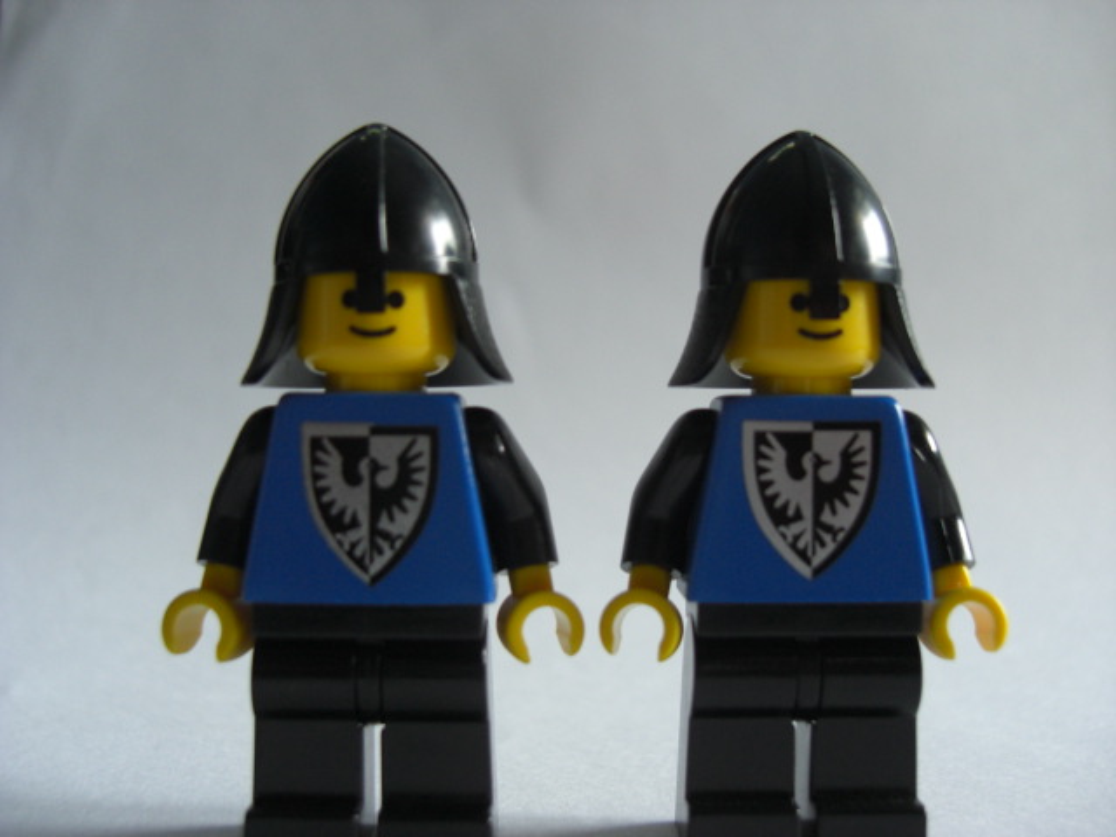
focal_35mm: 38
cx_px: 558
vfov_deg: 37.7
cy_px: 418
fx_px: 1225
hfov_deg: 49.0
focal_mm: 7.9
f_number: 2.8
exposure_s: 1/80
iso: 200
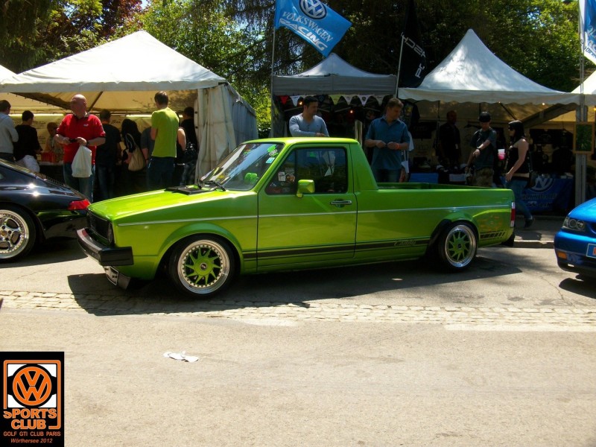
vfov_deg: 41.8
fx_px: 585
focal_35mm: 34
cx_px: 298
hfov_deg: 54.0
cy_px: 224
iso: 80
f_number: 5.5
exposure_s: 1/225
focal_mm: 5.7
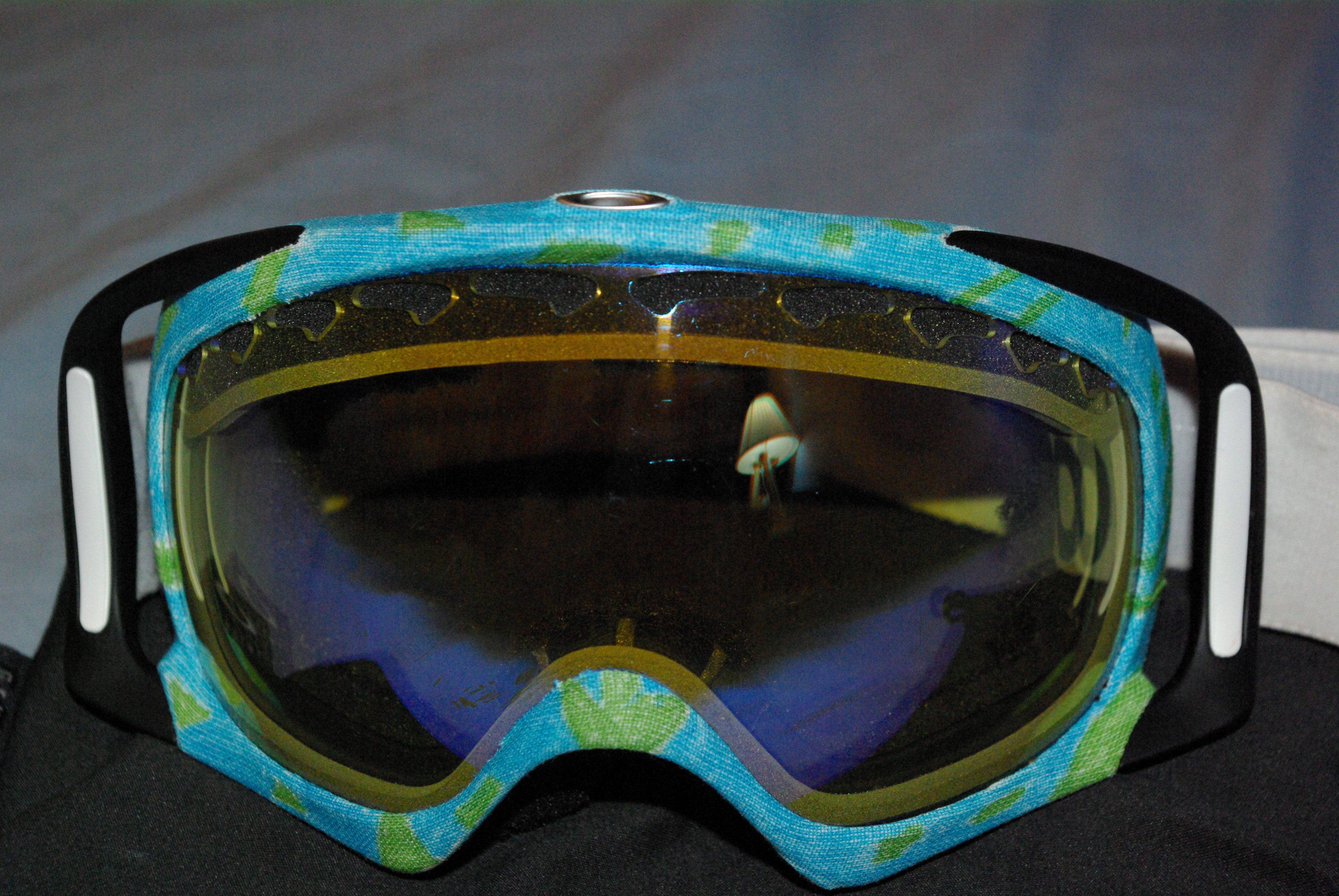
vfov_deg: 20.2
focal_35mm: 68
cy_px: 448
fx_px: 2514
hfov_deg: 29.8
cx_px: 670
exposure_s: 1/60
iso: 1600
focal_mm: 45
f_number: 8
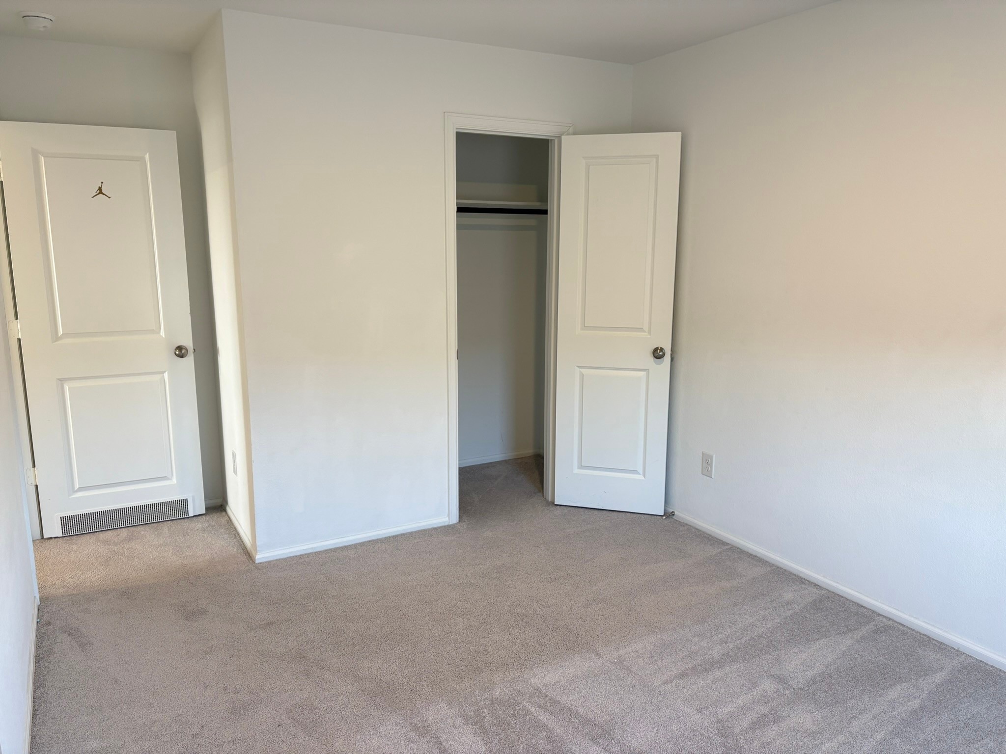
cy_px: 377
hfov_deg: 67.3
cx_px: 503
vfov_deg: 53.1
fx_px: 756
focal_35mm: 26
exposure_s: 1/60
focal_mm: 5.96
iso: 125
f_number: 1.6
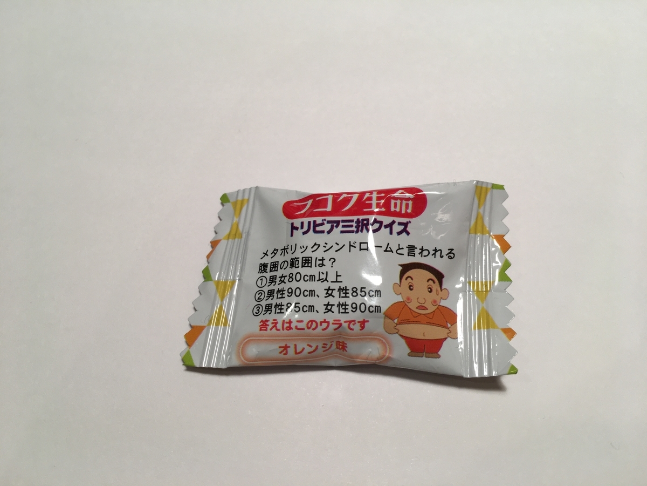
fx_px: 542
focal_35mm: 29
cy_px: 243
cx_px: 324
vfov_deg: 48.2
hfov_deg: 61.7
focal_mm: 4.15
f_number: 2.2
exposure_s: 1/120
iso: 40
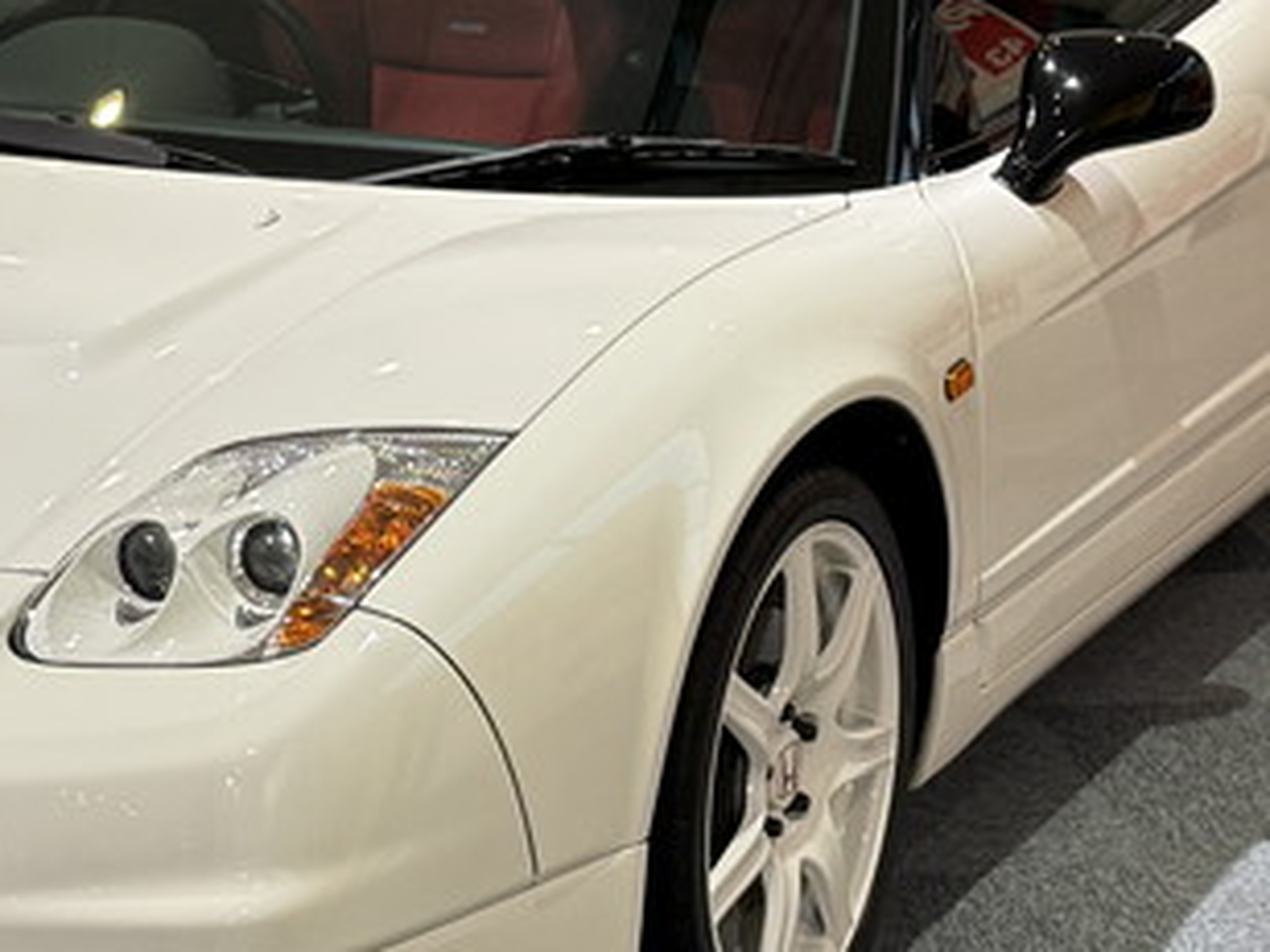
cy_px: 354
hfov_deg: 18.4
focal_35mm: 106
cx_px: 297
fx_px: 3889
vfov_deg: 14.0
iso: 80
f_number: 1.78
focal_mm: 6.76
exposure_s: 1/100
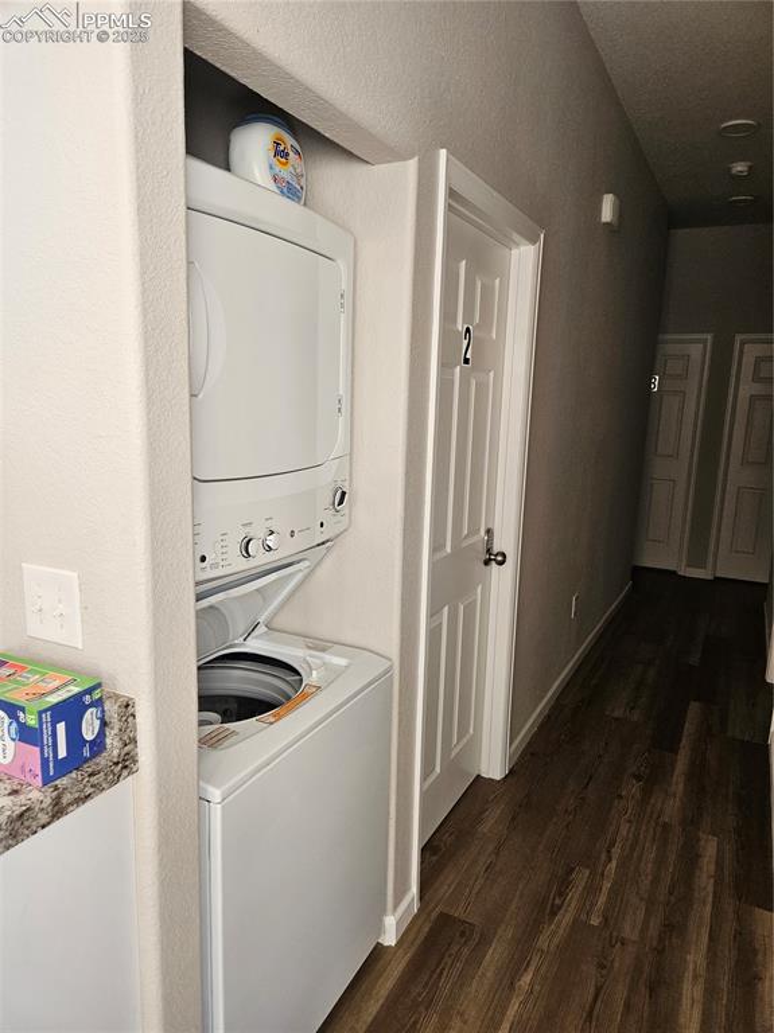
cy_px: 516
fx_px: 686
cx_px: 387
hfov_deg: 58.8
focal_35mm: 23
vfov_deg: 74.0
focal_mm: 5.4
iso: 200
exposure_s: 1/120
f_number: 1.8
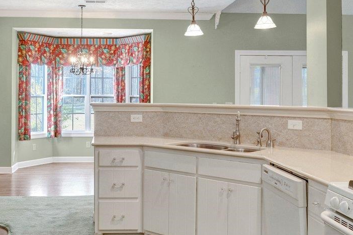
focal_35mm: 45
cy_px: 92
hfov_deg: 42.9
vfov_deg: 29.5
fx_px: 446
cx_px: 136
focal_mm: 15.5
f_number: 8
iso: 1000
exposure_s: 1/20
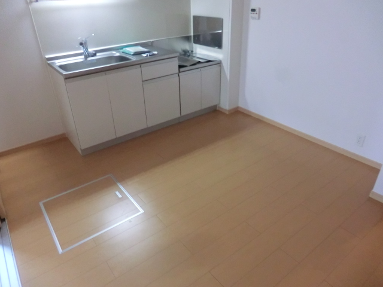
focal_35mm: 24
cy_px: 144
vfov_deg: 56.8
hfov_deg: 71.6
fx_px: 266
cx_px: 192
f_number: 3.2
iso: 800
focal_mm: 4.3
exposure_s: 1/25
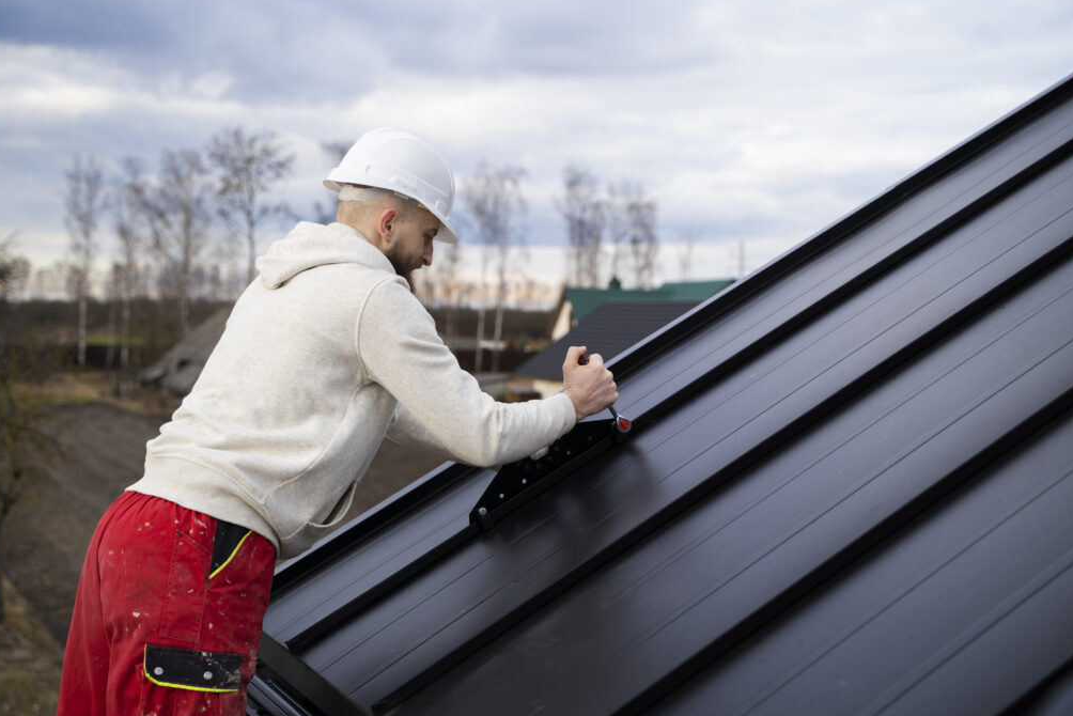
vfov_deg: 26.0
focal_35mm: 52
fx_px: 1550
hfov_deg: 38.2
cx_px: 536
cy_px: 354
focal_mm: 51
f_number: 3.5
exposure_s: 1/200
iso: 125
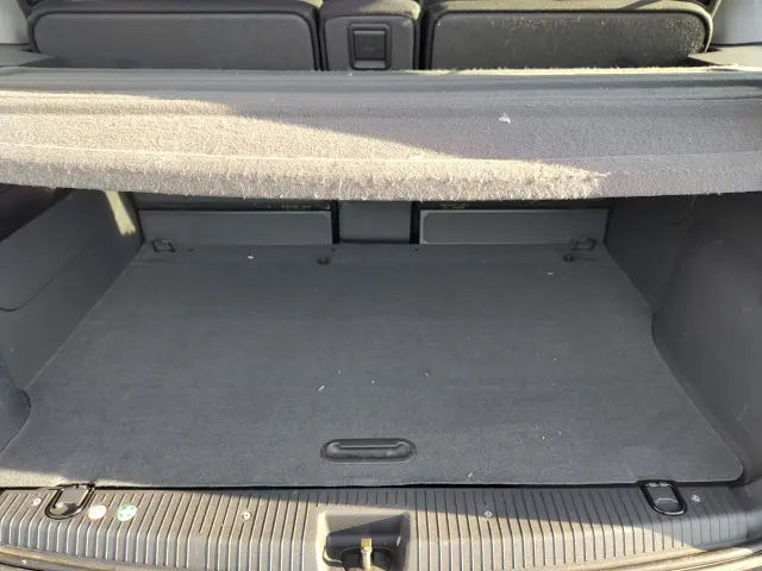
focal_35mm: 23
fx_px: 506
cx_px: 381
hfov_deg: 73.9
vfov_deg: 58.9
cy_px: 286
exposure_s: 1/134
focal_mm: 5.56
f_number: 1.8
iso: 100
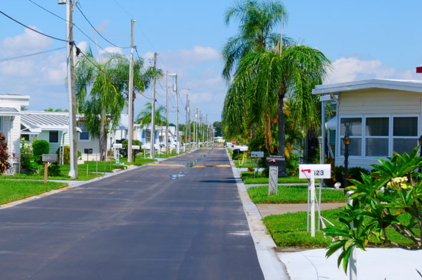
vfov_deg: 12.0
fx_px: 1334
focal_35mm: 114
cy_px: 139
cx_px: 58
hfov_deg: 17.7
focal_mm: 34
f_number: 11
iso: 100
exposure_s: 1/160
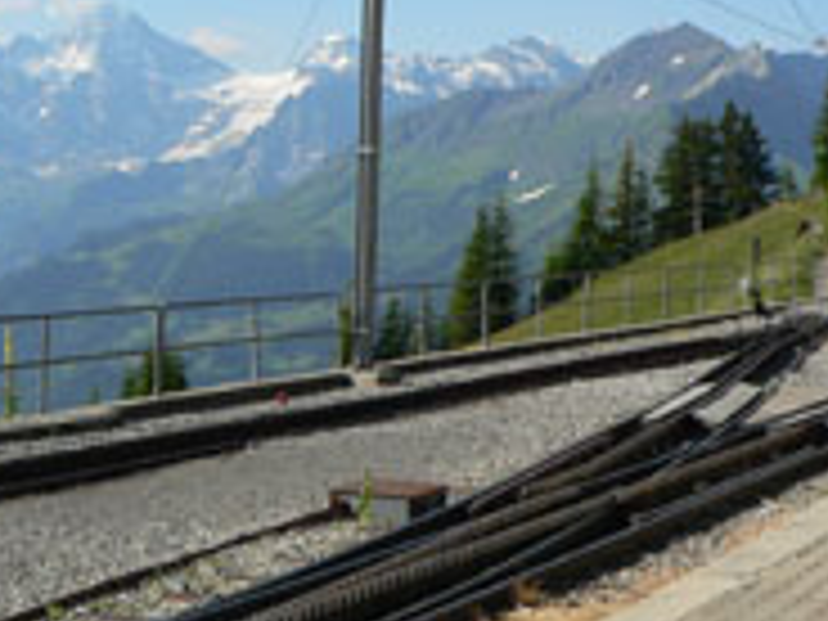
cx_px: 153
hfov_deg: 21.9
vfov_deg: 16.8
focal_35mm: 88
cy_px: 320
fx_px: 2105
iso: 80
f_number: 4.6
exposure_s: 1/500
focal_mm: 6
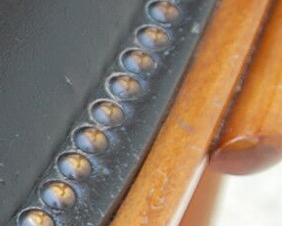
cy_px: 311
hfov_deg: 10.9
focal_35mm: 161
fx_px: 1343
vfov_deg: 9.4
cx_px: -278
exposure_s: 1/100
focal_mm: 22
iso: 400
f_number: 5
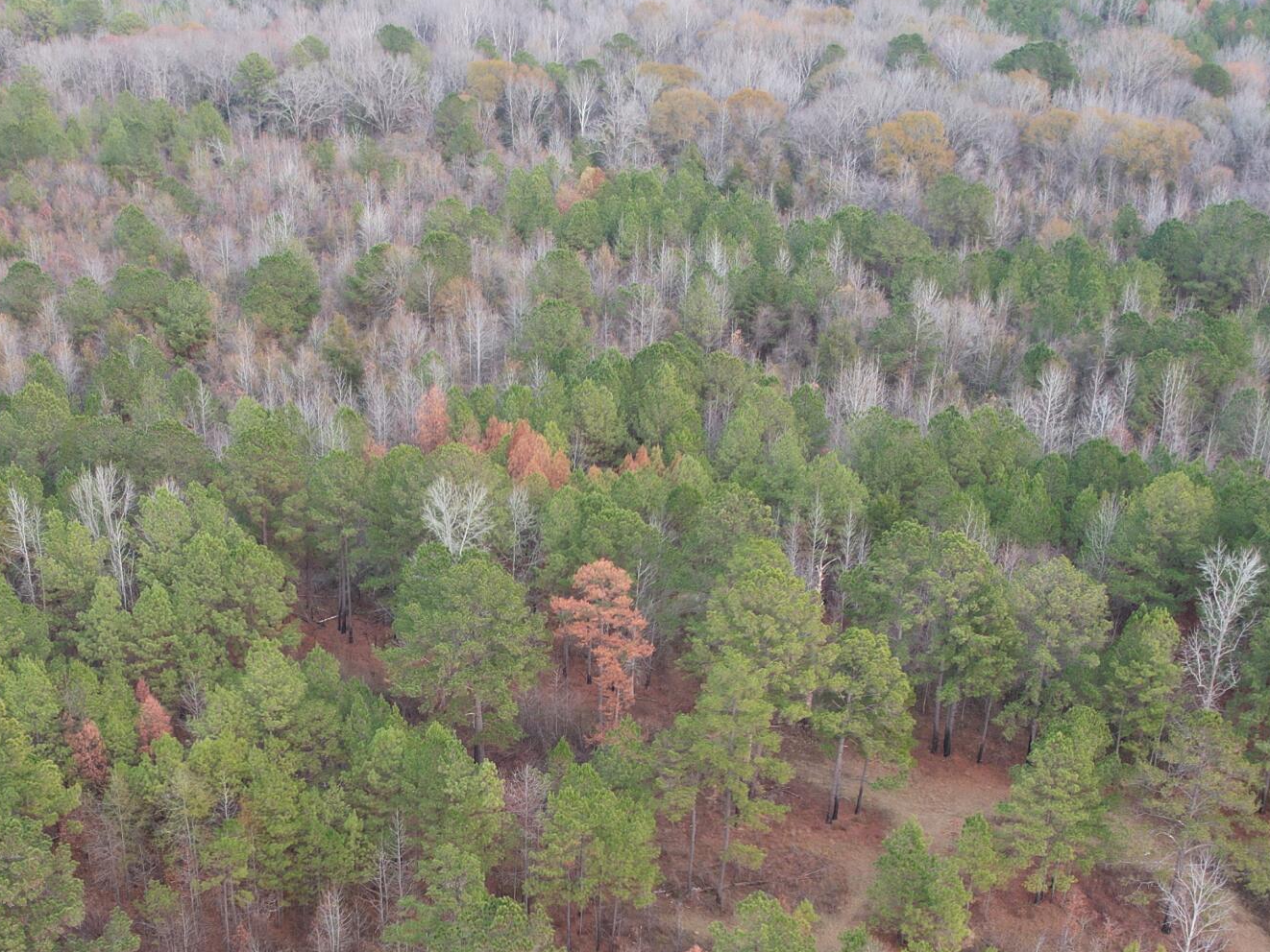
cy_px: 760
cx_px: 494
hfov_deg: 39.4
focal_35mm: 48
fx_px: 1761
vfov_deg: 29.6
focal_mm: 8.38
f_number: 2.8
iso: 100
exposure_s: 1/50
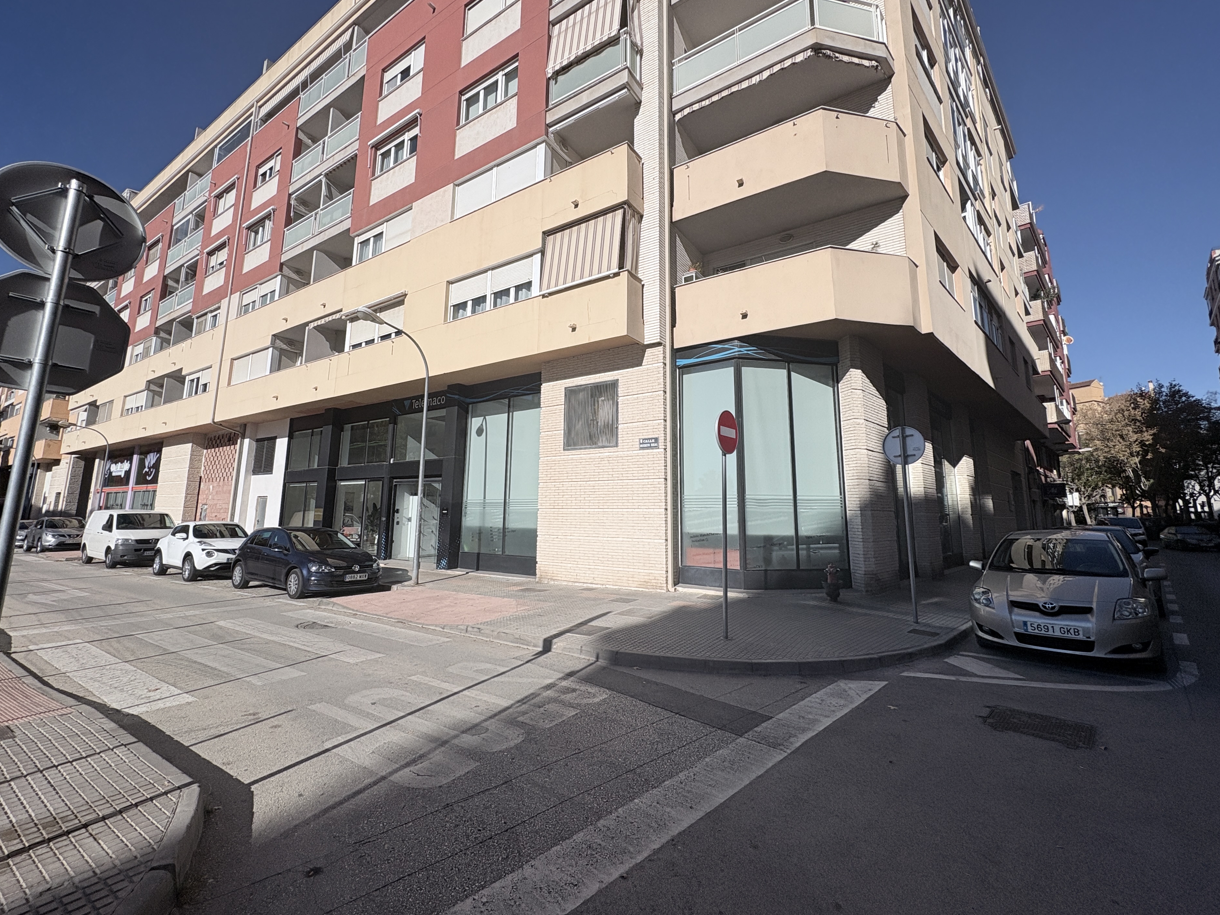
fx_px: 529
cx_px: 610
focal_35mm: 15
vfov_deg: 81.7
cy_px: 430
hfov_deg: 98.2
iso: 50
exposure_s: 1/5650
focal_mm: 2.22
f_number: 2.2
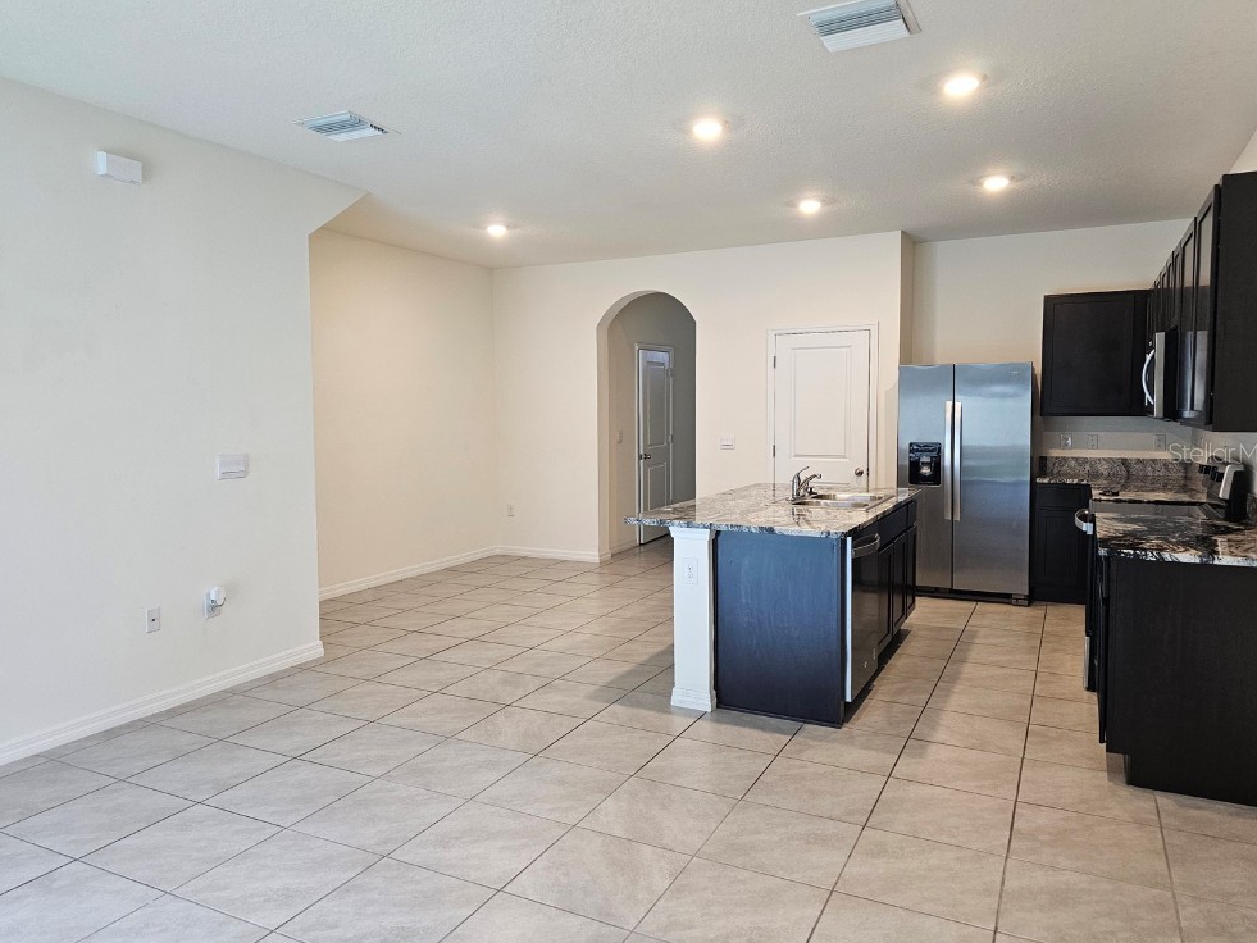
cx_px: 633
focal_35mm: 24
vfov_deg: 56.8
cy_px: 452
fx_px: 872
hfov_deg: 71.6
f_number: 1.7
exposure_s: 1/120
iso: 320
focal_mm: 6.3
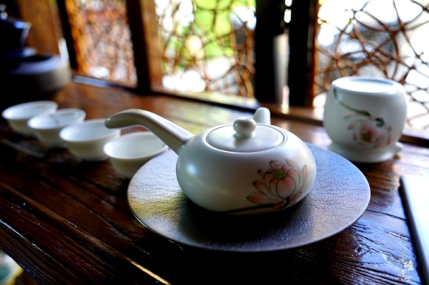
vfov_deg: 41.1
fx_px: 381
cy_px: 142
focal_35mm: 32
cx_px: 214
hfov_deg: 58.7
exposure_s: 1/60
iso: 250
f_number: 4
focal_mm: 32
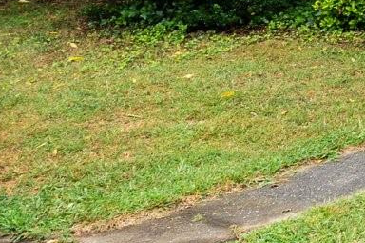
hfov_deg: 13.8
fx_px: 999
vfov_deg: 13.1
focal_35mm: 99
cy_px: -112
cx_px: 905
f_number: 8
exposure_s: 1/60
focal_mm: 18.5
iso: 200
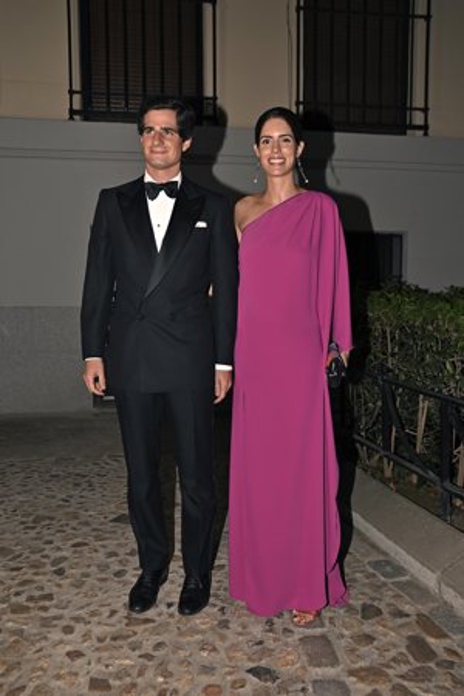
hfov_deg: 40.0
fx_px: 638
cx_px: 232
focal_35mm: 33
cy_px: 348
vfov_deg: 57.2
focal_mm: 22
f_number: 4
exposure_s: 1/250
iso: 800
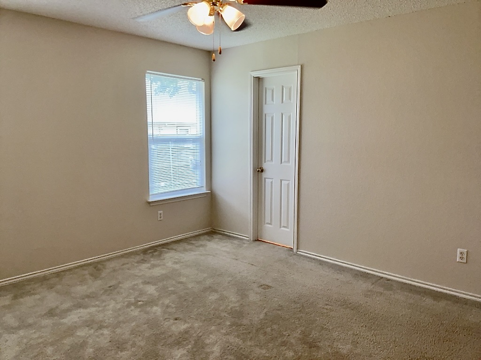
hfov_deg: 65.3
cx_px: 240
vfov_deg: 51.4
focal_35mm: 27
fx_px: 375
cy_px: 180
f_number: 1.8
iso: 80
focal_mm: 3
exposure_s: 1/100
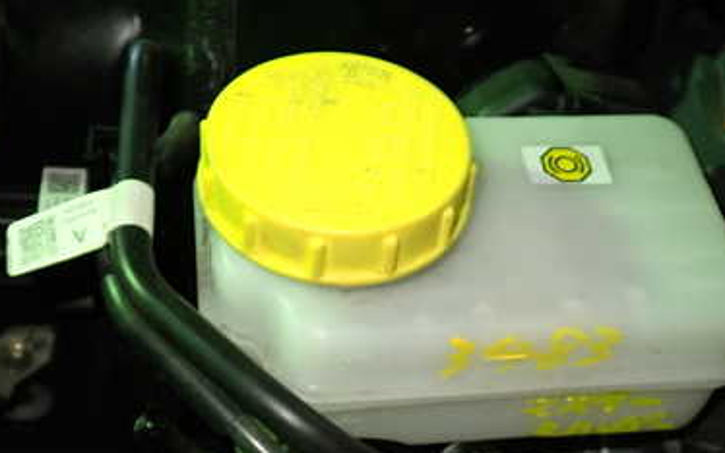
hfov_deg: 39.5
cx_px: 405
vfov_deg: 25.2
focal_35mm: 51
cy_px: 310
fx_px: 1008
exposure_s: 1/30
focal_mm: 5.4
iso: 250
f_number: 2.3
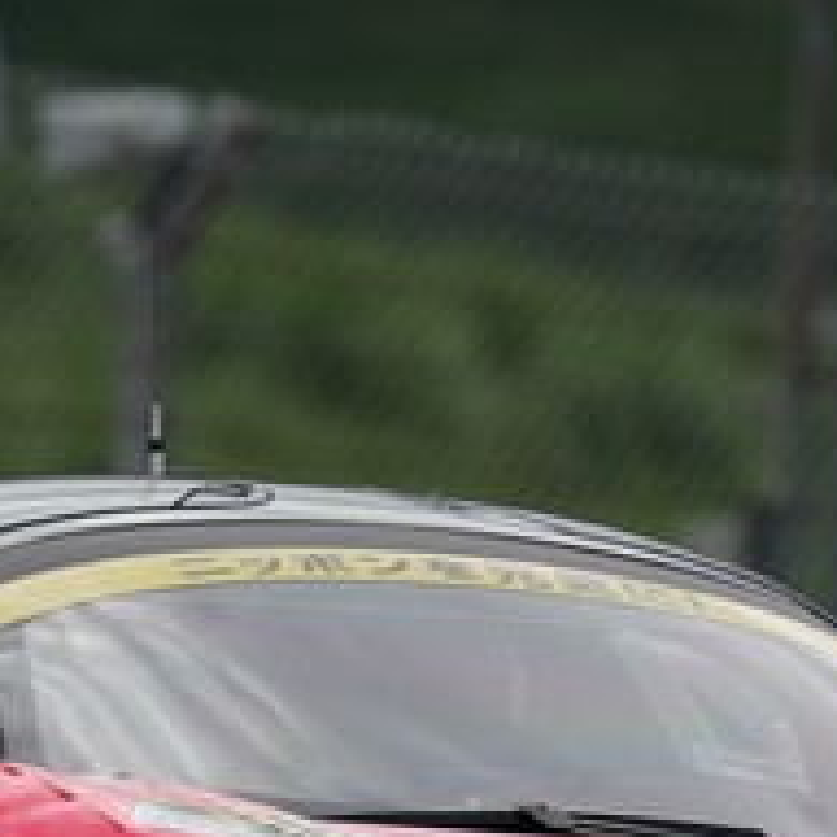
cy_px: 693
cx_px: 379
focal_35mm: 1916
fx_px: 52414
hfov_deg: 0.9
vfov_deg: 0.9
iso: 200
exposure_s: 1/800
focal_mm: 600
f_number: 6.3
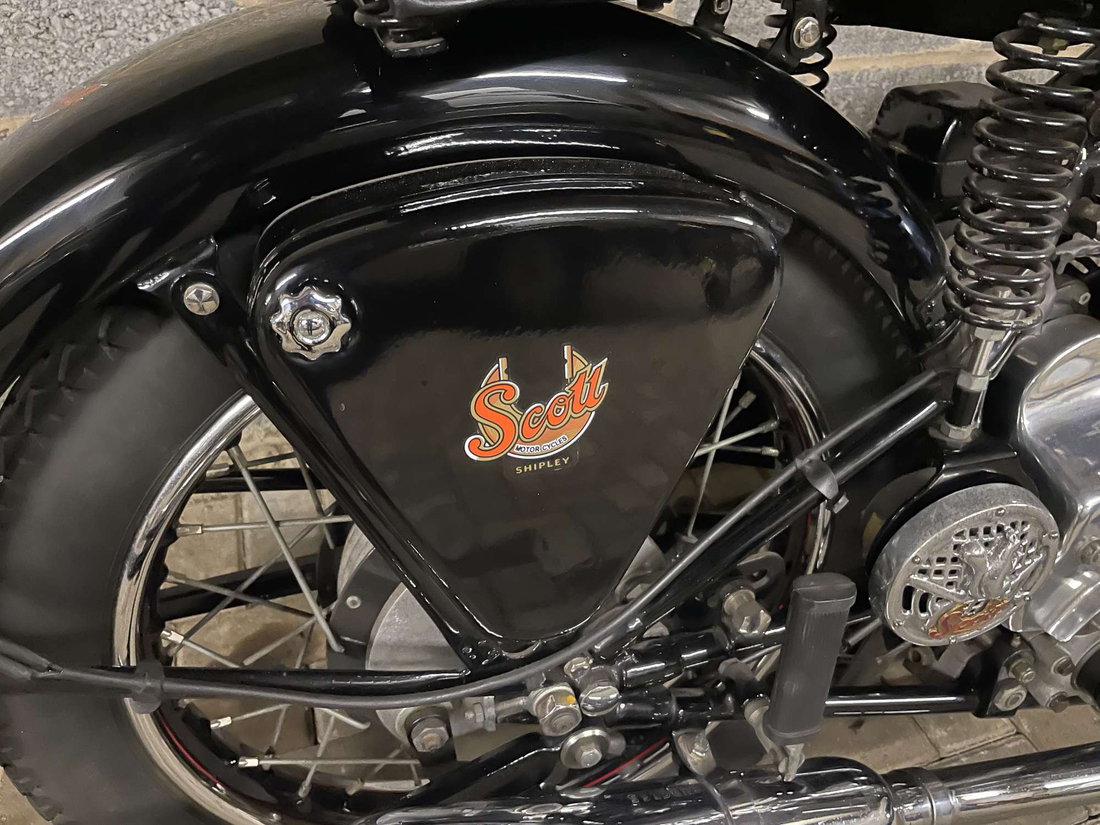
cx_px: 550
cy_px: 412
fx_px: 826
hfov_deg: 67.3
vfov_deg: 53.1
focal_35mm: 26
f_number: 1.6
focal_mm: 4.2
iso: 1000
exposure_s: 1/25
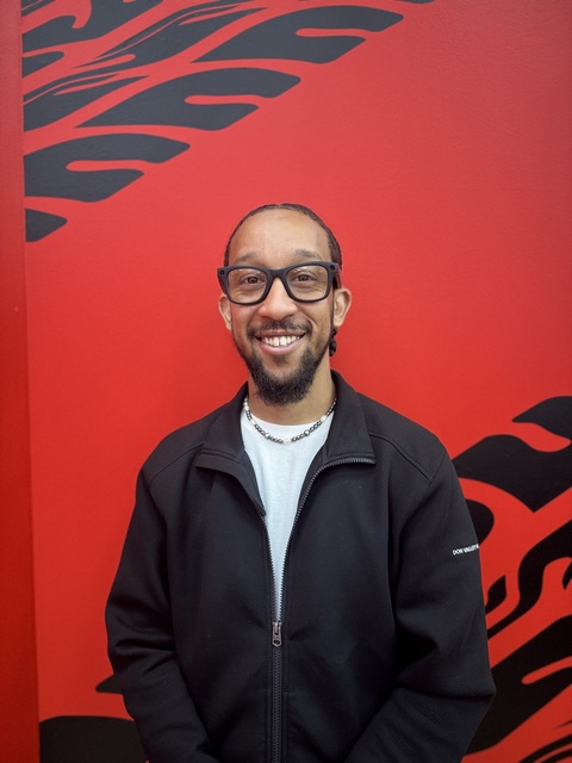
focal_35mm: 24
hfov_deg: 56.8
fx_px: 529
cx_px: 286
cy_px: 382
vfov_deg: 71.6
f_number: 1.78
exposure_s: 1/60
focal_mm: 6.76
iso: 250
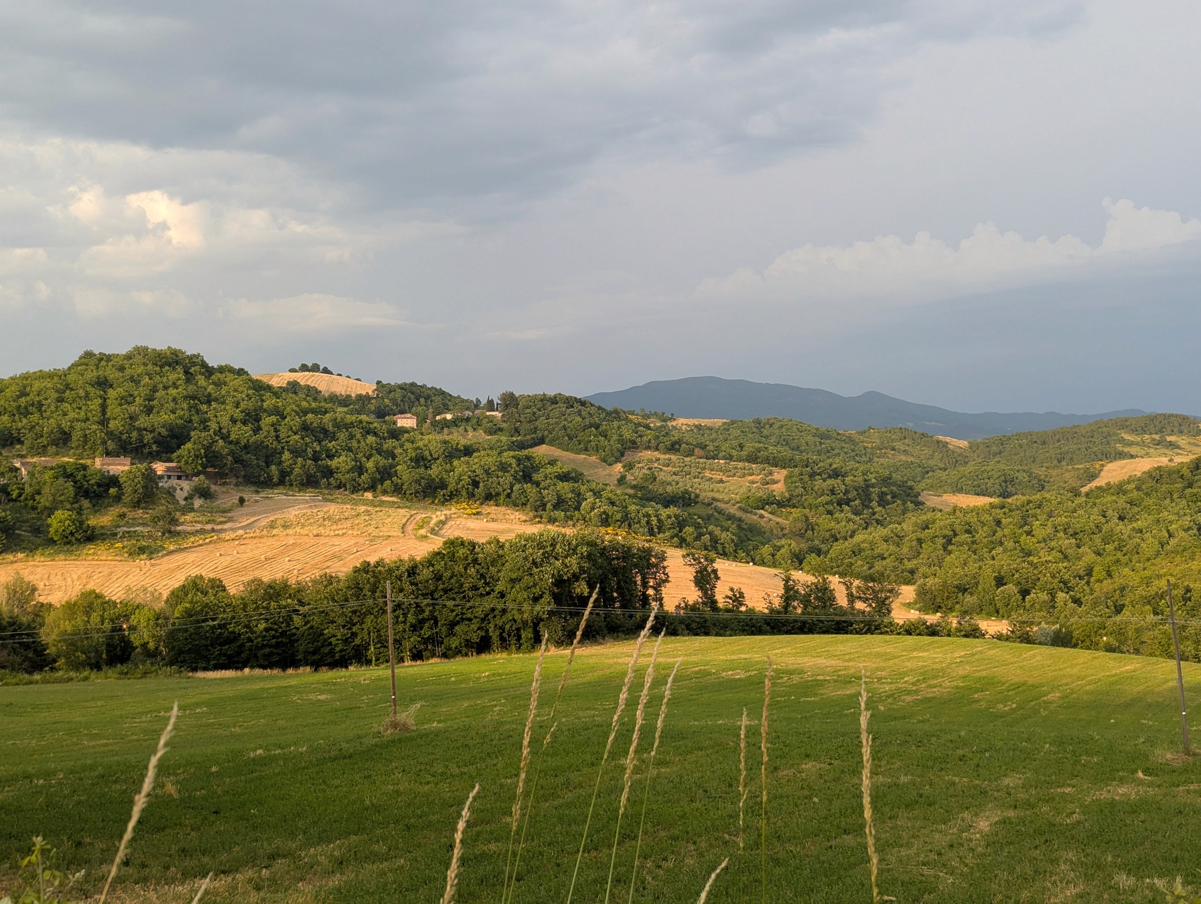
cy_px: 452
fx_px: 1668
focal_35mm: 48
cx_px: 600
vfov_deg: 30.3
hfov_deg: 39.6
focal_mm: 6.81
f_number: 1.85
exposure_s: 1/350
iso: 44
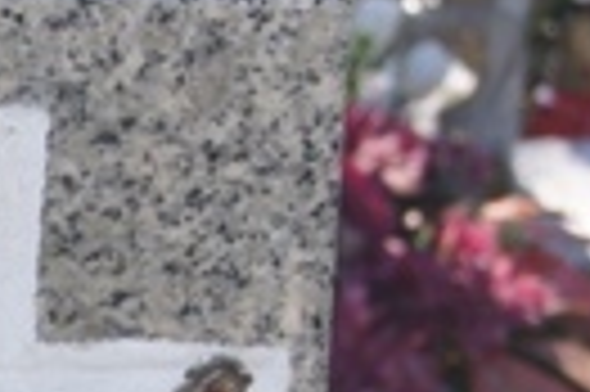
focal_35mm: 402
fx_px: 6587
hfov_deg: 5.0
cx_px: -563
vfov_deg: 3.4
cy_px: 807
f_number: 9
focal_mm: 55
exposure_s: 1/160
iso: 200
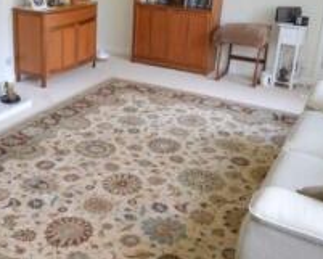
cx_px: 98
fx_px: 440
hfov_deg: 39.6
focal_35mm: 46
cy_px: 99
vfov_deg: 32.6
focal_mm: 10
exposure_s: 1/5
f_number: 8
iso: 400
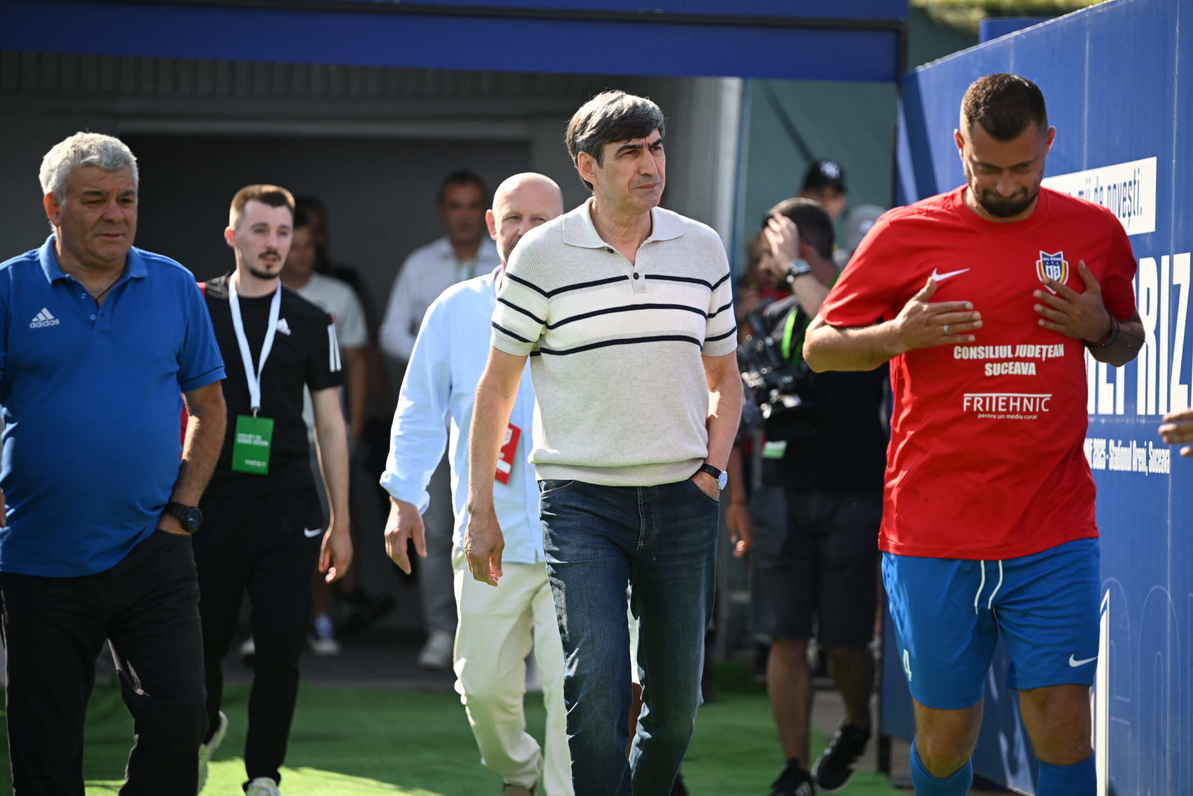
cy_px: 398
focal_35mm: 165
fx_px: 5468
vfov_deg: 8.3
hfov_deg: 12.5
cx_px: 596
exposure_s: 1/2000
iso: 320
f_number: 2.8
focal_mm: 165
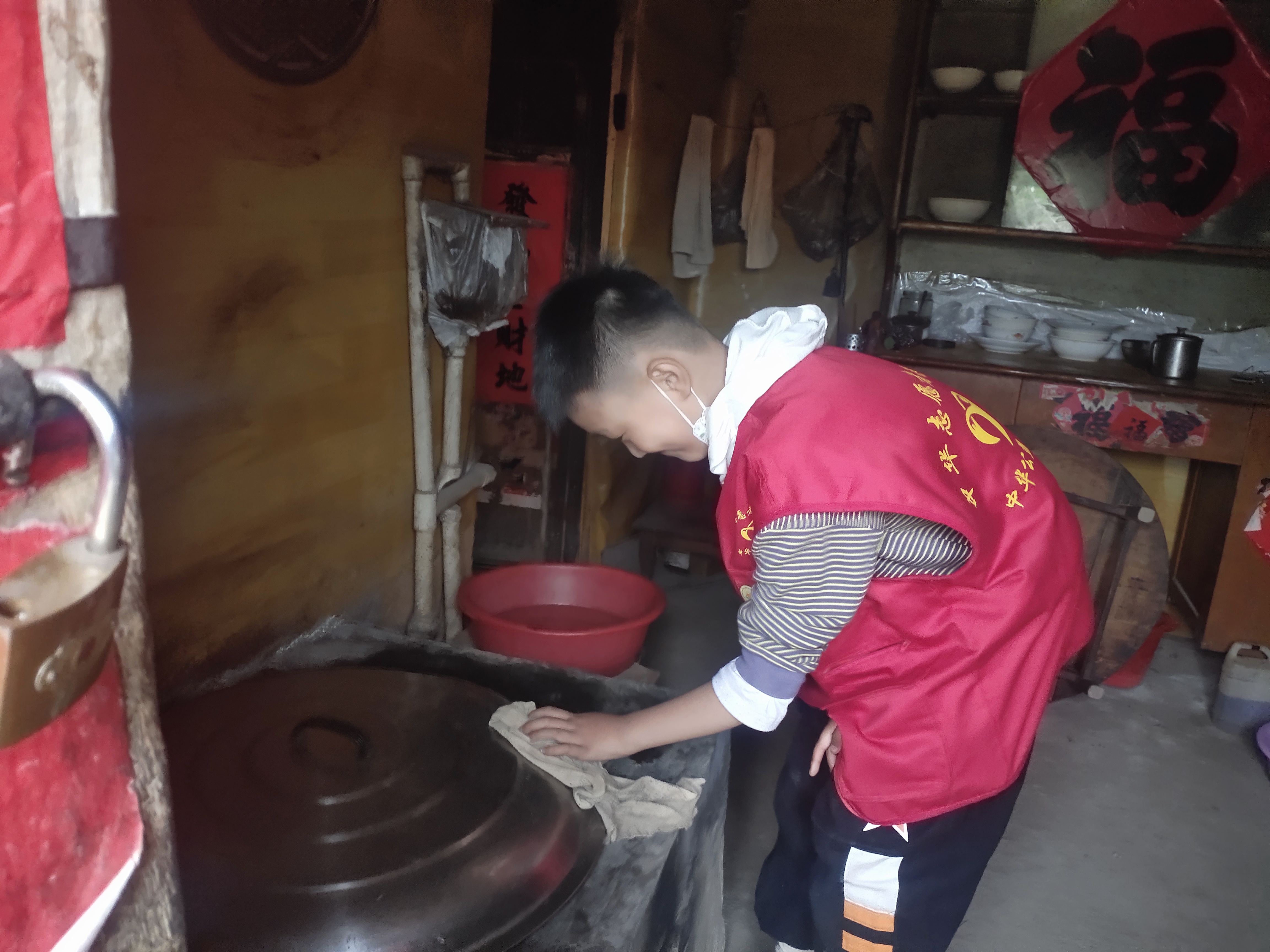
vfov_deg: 51.4
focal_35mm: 27
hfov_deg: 65.3
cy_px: 476
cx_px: 635
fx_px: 991
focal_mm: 4.05
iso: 563
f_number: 1.78
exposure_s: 1/50
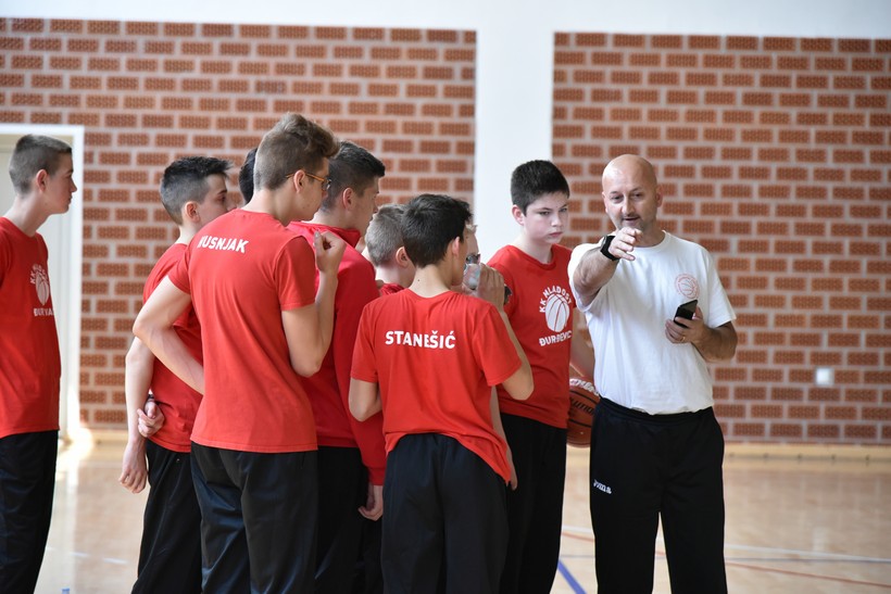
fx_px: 2970
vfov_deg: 11.4
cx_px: 446
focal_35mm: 120
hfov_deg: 17.1
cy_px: 297
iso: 3200
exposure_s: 1/1250
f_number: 4
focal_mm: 120
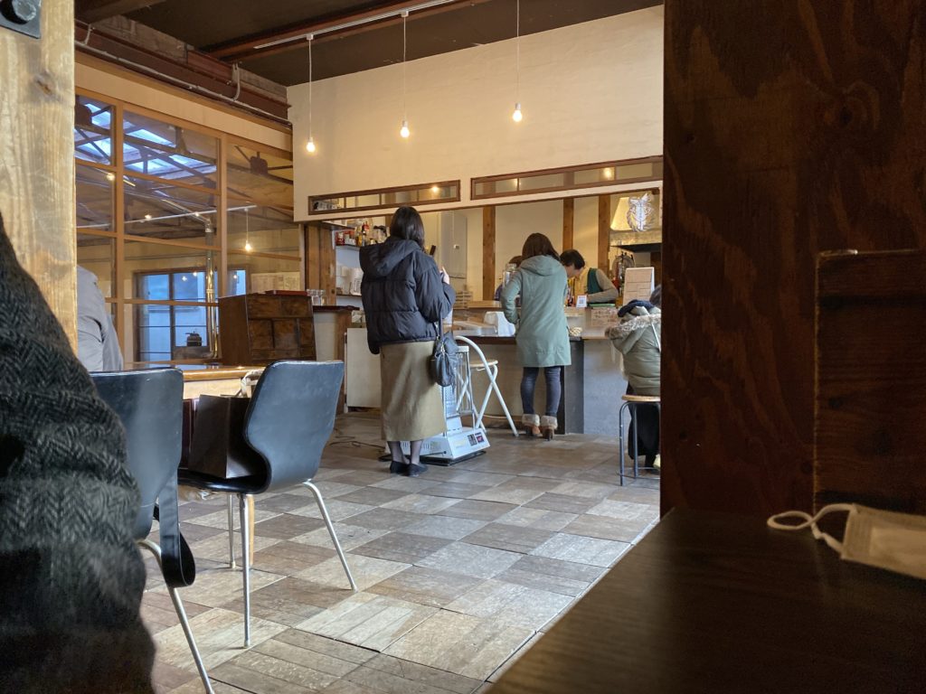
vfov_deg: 53.1
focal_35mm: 26
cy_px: 347
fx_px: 696
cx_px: 463
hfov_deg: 67.3
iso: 400
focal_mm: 4.25
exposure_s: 1/60
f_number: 1.8
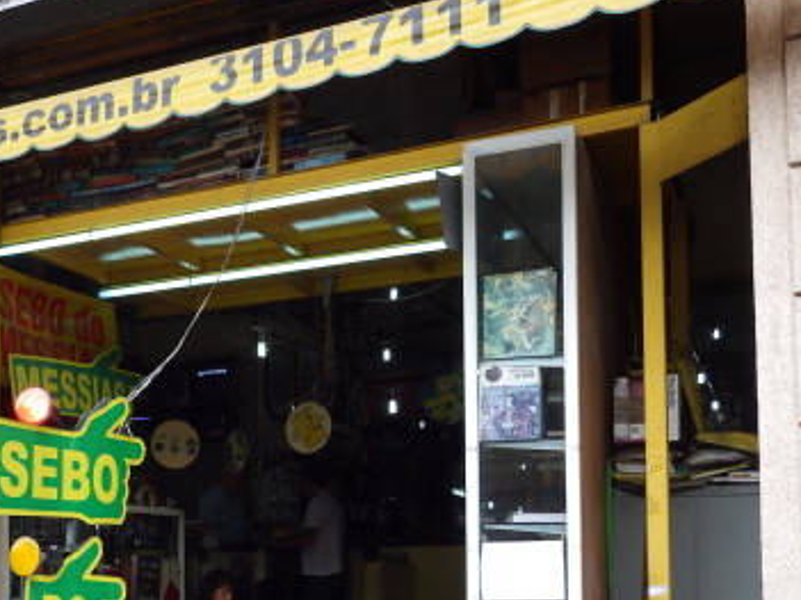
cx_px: 208
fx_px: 1087
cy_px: 532
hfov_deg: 39.4
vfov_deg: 29.7
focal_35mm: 47
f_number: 2.8
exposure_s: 1/500
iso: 125
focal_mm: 4.5
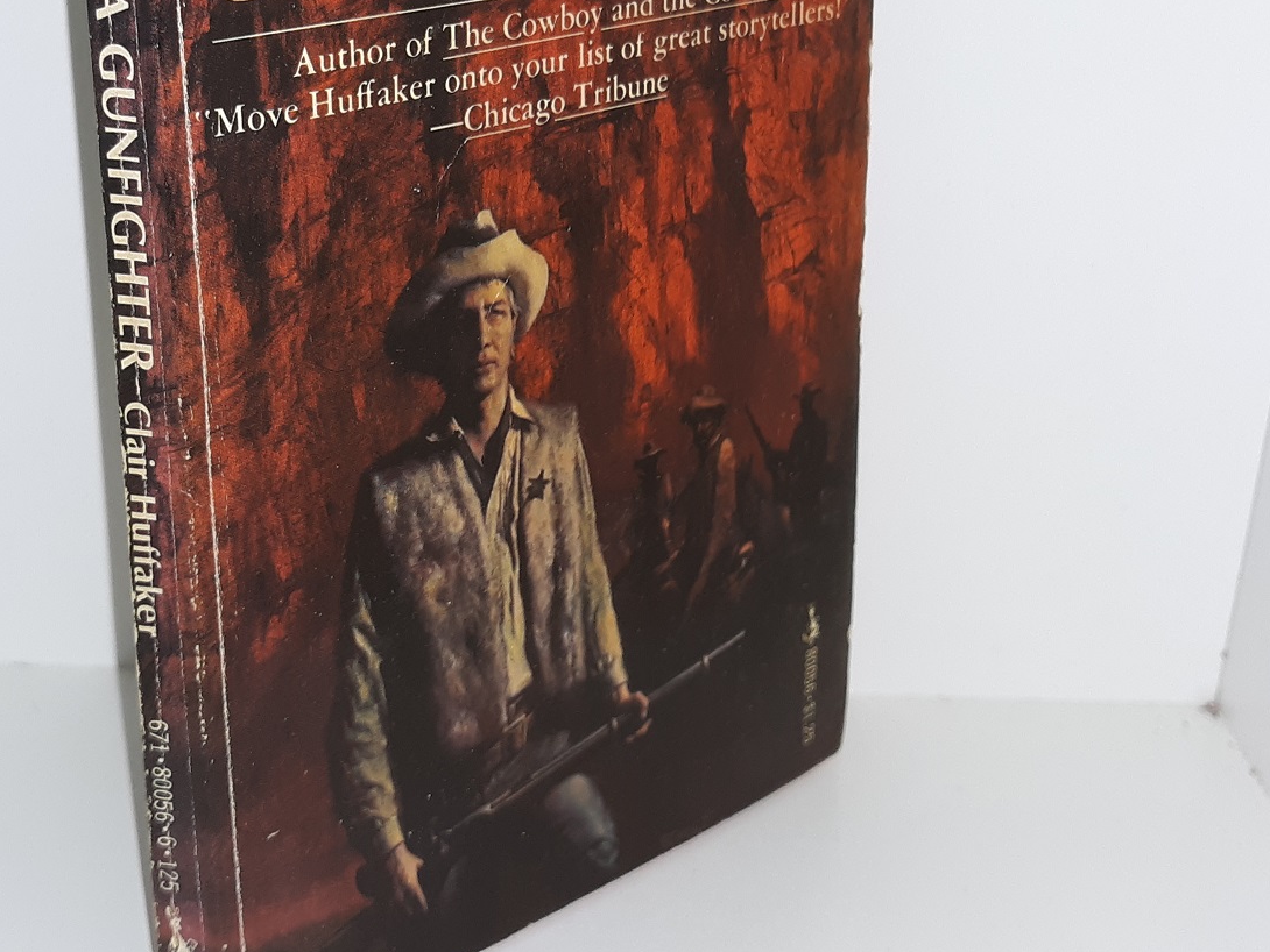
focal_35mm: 53
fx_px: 1945
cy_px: 246
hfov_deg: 36.0
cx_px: 499
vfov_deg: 27.2
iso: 40
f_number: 1.7
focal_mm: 3.7
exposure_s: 1/134
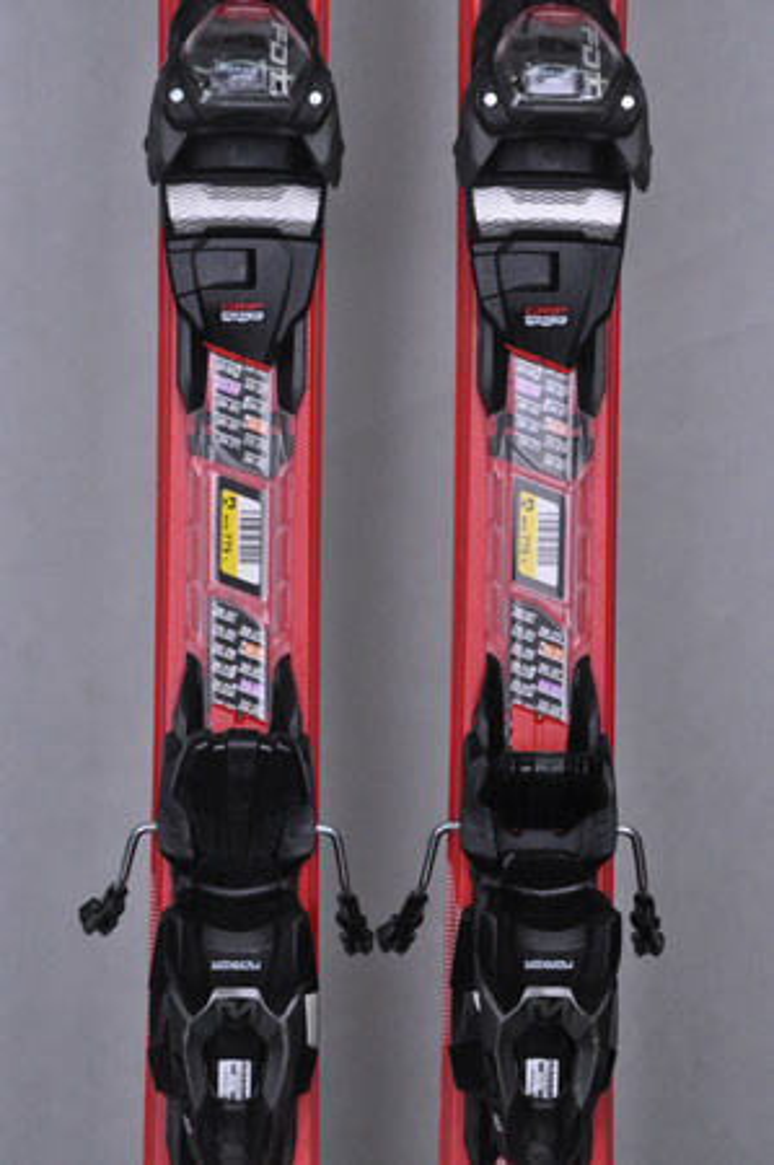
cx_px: 387
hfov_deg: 11.4
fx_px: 3879
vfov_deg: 17.1
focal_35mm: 120
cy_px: 582
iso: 3200
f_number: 9.5
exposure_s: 1/125
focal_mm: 80
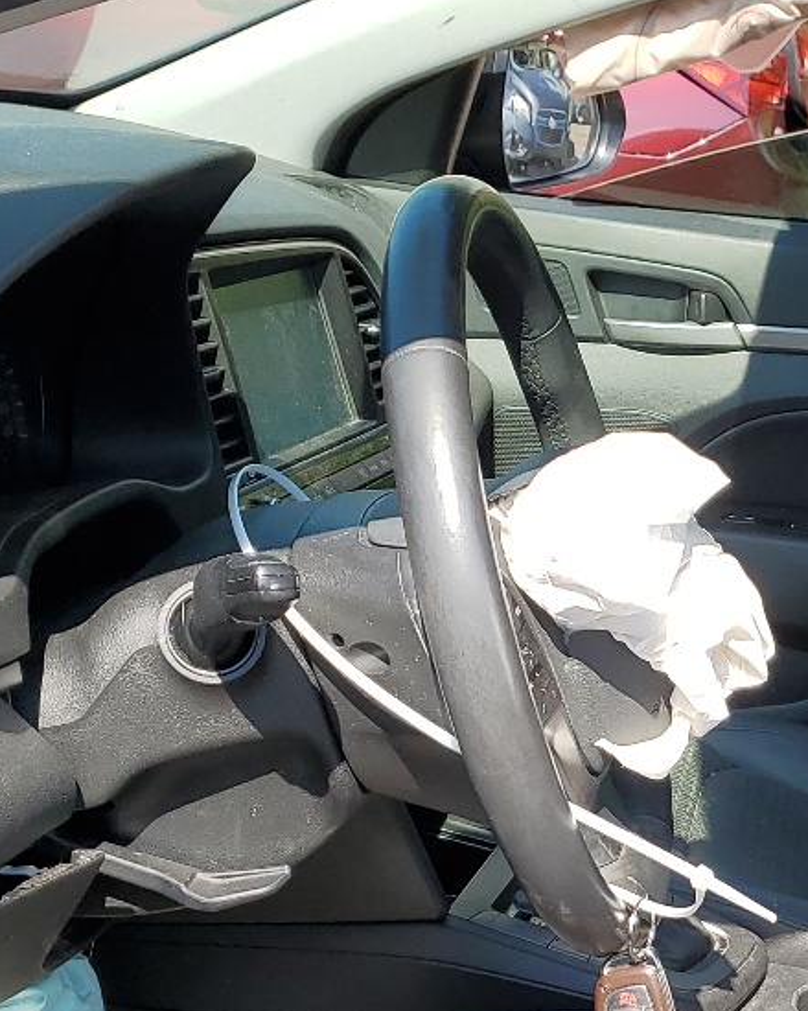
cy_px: 921
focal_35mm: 74
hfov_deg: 20.2
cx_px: 749
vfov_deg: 24.9
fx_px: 2213
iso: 50
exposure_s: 1/909
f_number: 1.5
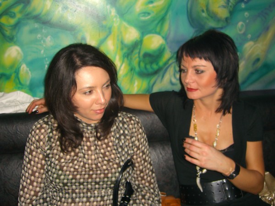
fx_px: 302
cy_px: 103
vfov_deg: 37.7
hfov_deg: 49.0
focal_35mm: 38
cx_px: 138
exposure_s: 1/60
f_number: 2.8
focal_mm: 7.9
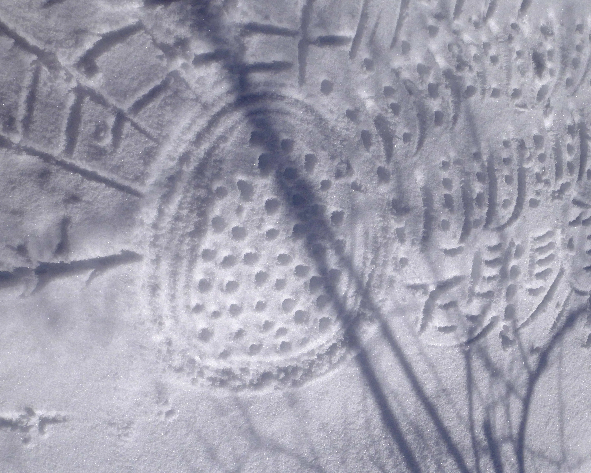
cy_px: 263
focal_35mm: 47
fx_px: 822
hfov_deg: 39.5
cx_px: 337
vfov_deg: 32.1
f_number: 11
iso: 400
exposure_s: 1/3200
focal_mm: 20
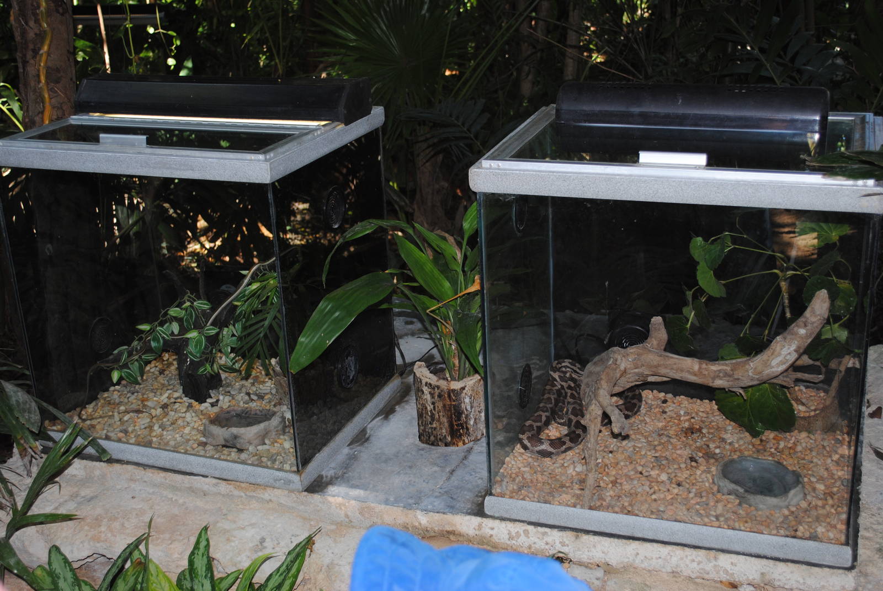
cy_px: 296
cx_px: 442
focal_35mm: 45
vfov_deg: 29.9
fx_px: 1105
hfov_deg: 43.6
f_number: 4.5
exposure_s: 1/60
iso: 200
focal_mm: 30
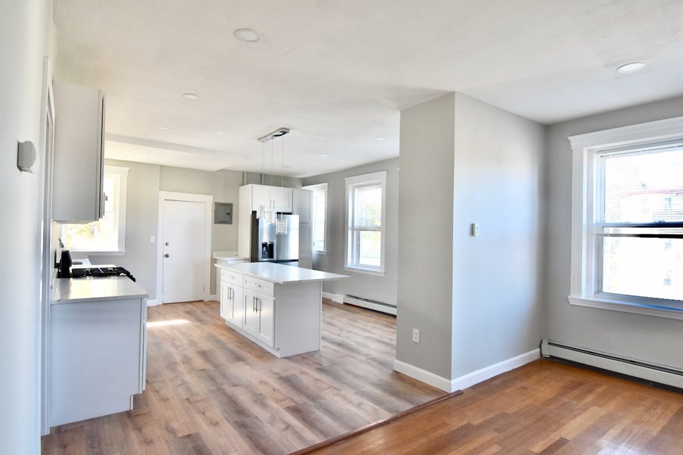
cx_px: 342
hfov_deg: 85.4
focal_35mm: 20
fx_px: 370
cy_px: 228
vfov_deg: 63.2
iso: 800
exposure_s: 1/125
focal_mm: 13
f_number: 5.6
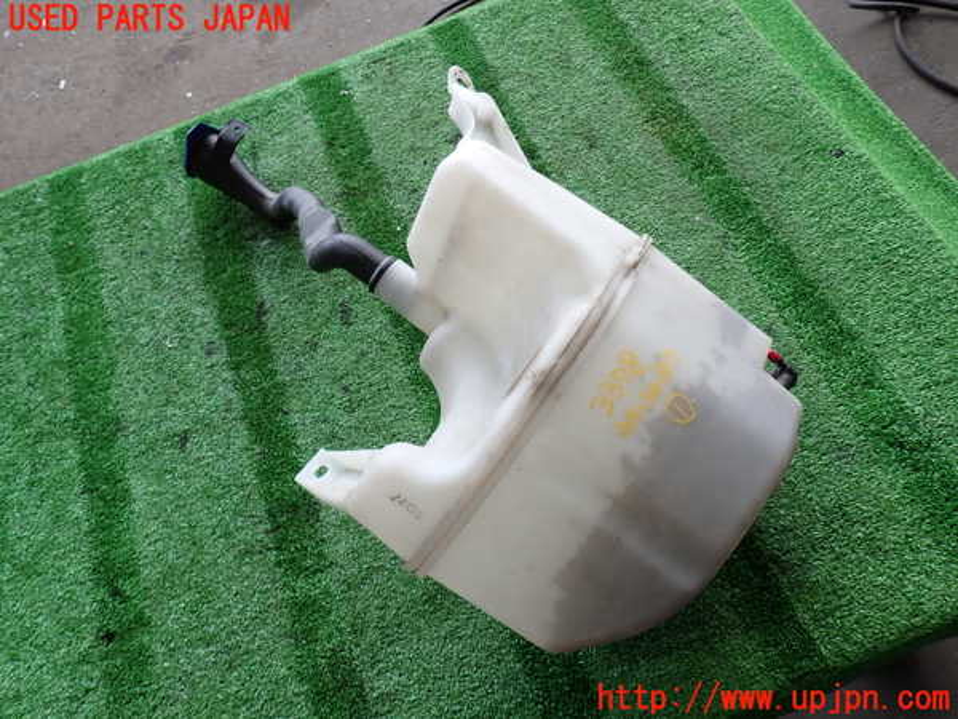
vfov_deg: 54.9
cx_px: 479
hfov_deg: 69.4
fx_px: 692
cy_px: 360
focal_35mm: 25
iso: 100
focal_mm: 4.5
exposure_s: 1/80
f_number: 2.8
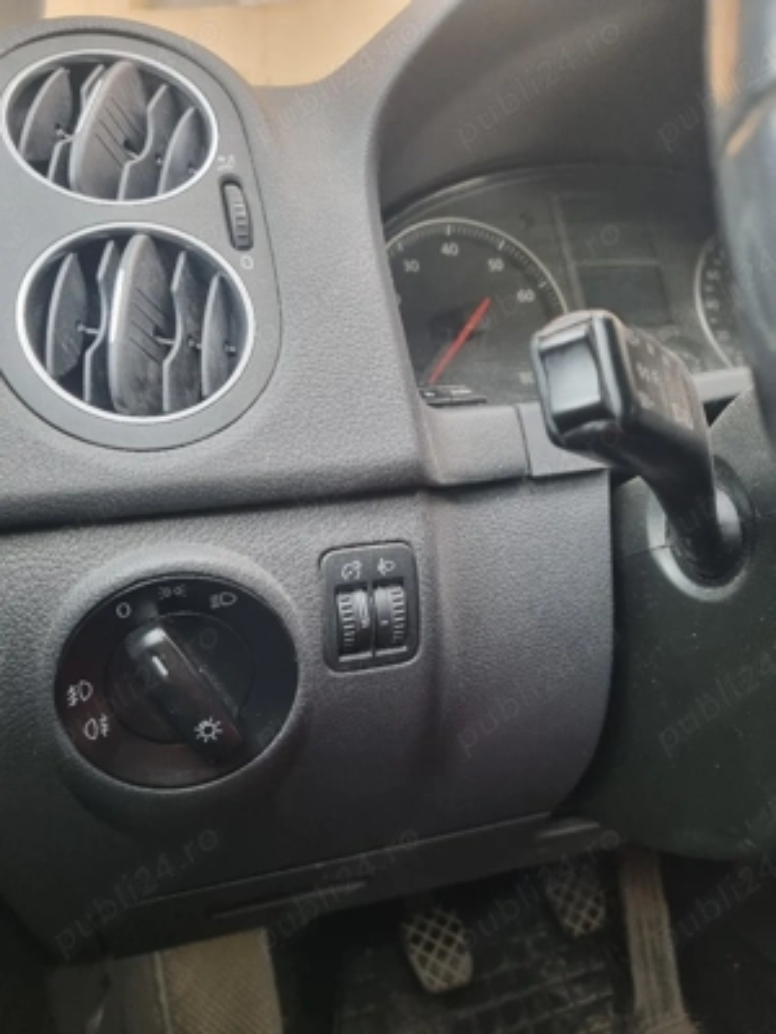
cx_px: 388
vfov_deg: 67.3
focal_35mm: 26
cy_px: 517
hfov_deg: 53.1
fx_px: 777
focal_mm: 5.4
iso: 320
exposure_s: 1/100
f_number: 1.8
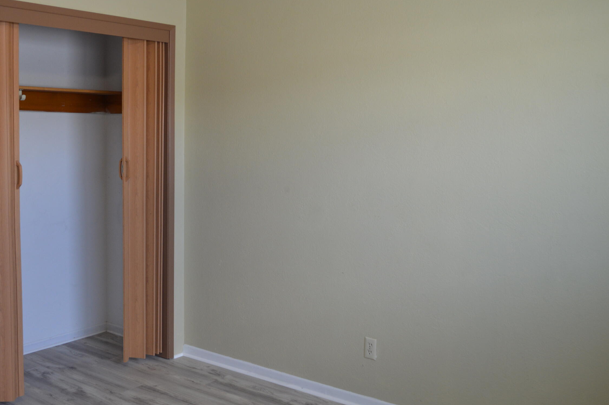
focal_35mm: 40
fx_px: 676
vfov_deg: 33.3
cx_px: 259
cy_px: 176
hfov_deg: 48.3
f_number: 4
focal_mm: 20
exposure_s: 1/60
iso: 400
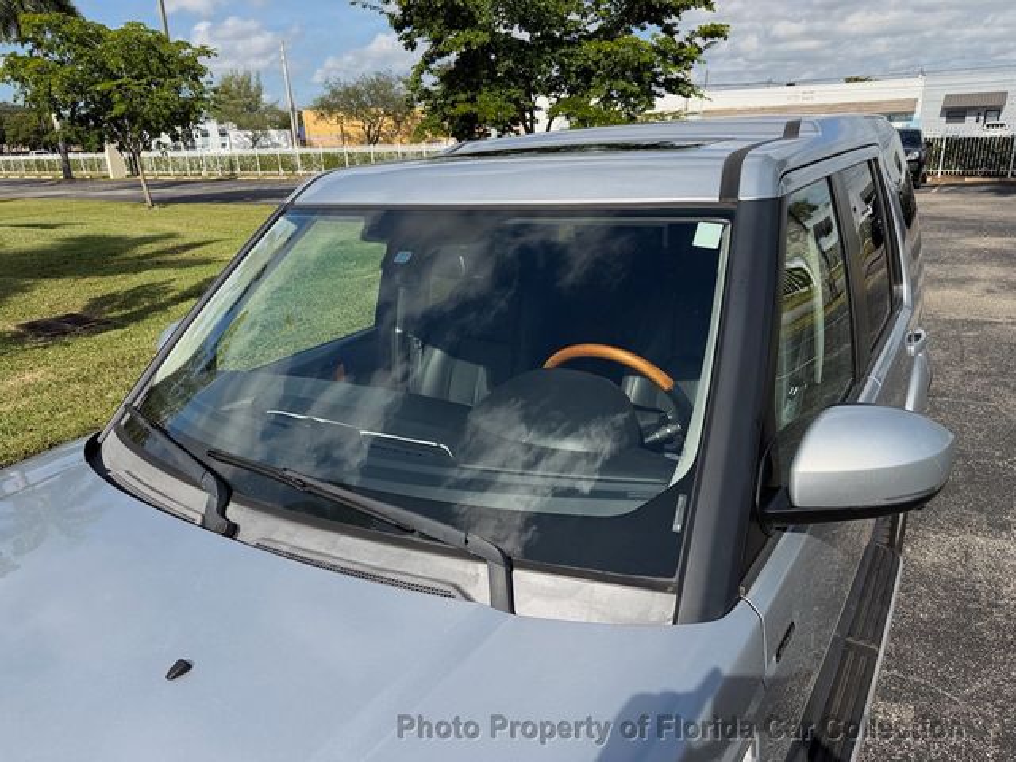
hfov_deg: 71.6
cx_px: 508
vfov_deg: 56.8
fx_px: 704
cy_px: 381
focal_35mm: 24
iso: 80
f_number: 1.78
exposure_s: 1/4673
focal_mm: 6.76
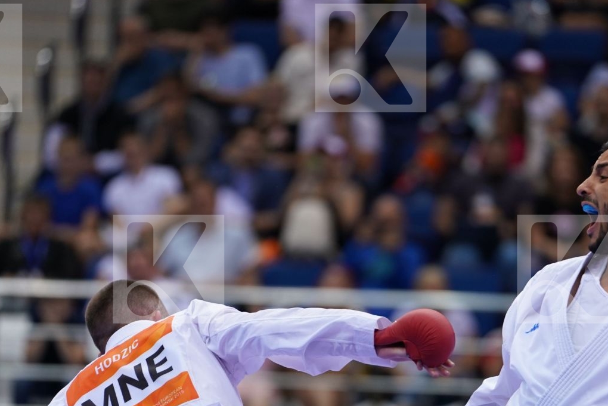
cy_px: 269
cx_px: 371
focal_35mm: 353
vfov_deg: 3.9
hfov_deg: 5.8
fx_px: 5961
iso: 1000
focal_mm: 200
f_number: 2.8
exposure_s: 1/1000
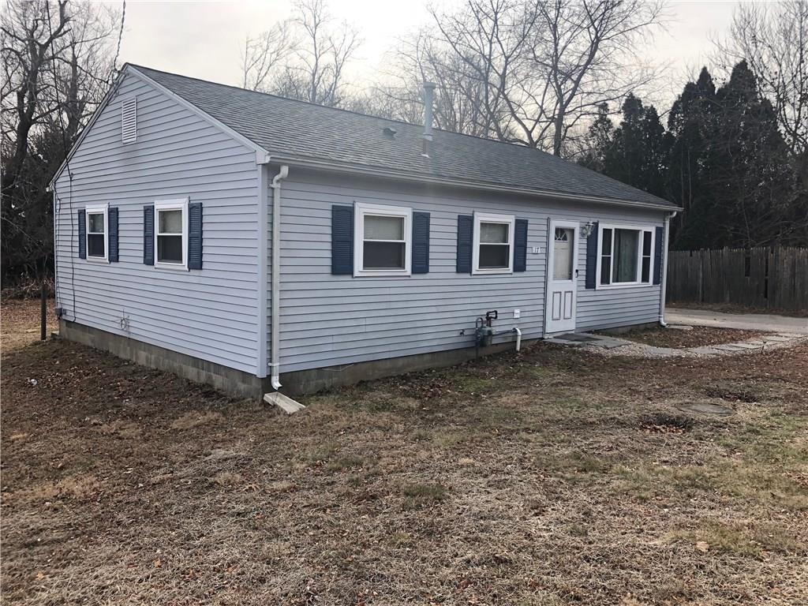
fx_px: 654
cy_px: 303
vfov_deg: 49.7
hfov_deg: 63.4
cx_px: 404
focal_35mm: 28
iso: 20
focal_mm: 3.99
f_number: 1.8
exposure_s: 1/727
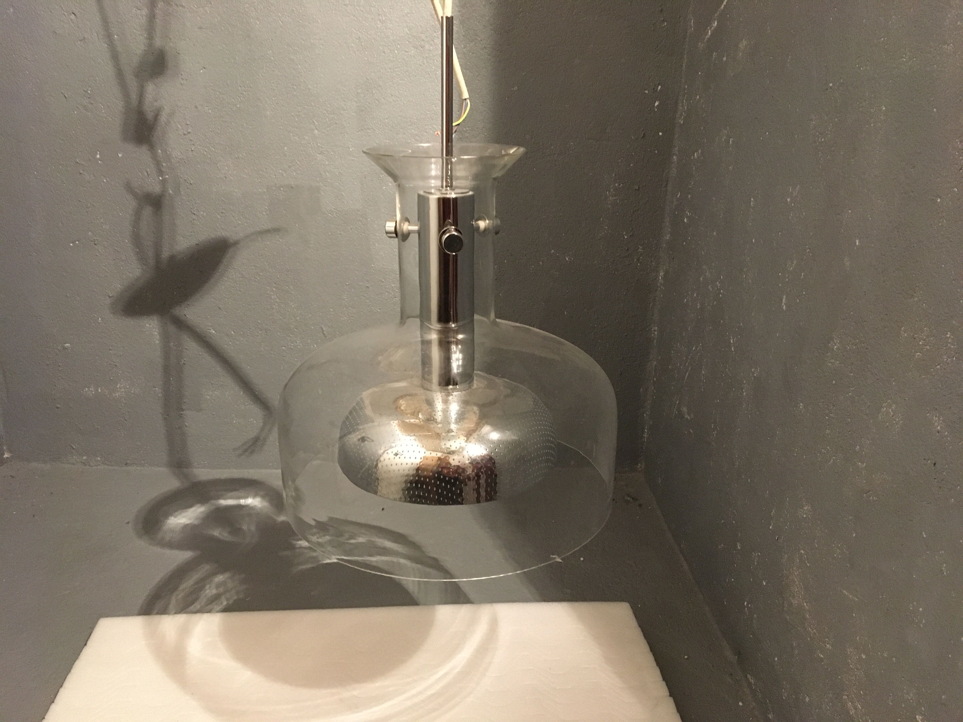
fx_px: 807
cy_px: 361
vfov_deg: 48.2
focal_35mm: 29
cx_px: 482
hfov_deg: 61.7
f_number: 2.2
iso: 320
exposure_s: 1/17
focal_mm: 4.15
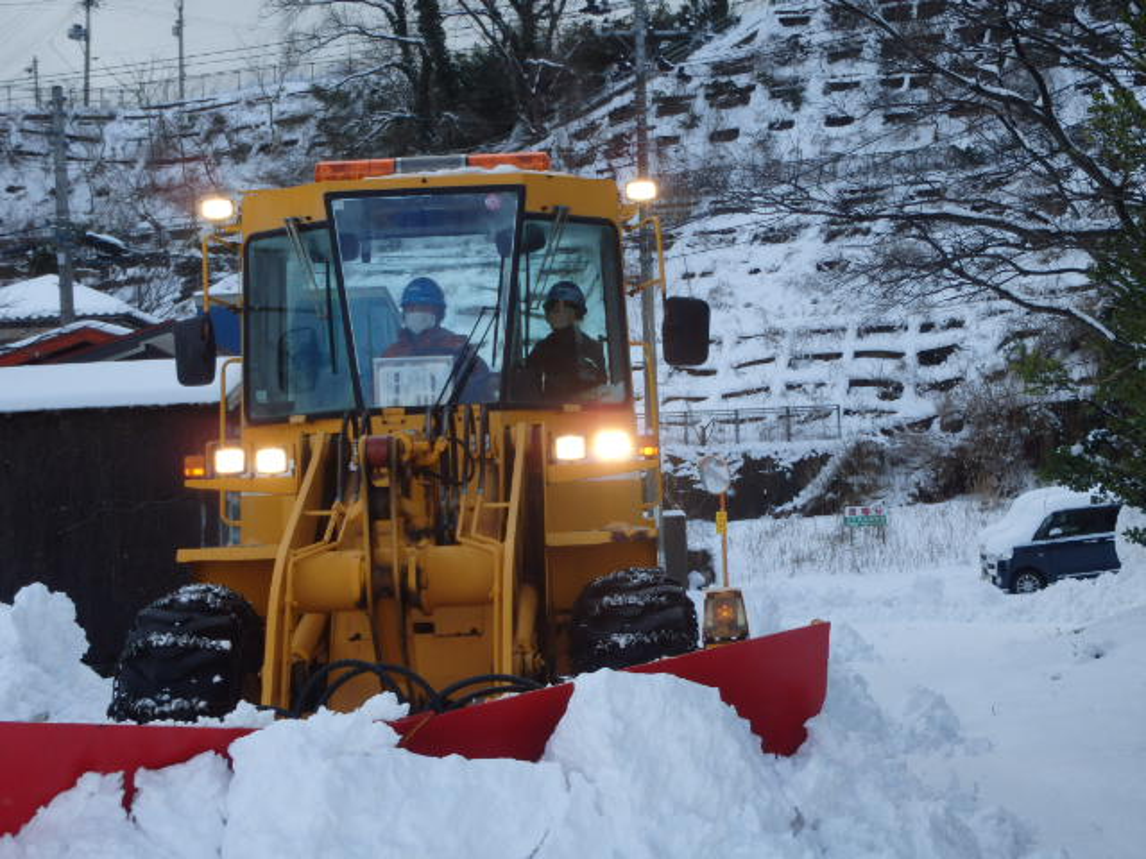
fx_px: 1986
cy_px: 430
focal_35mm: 60
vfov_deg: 24.4
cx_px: 573
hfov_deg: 32.2
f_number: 5.3
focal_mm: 10.7
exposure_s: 1/400
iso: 125
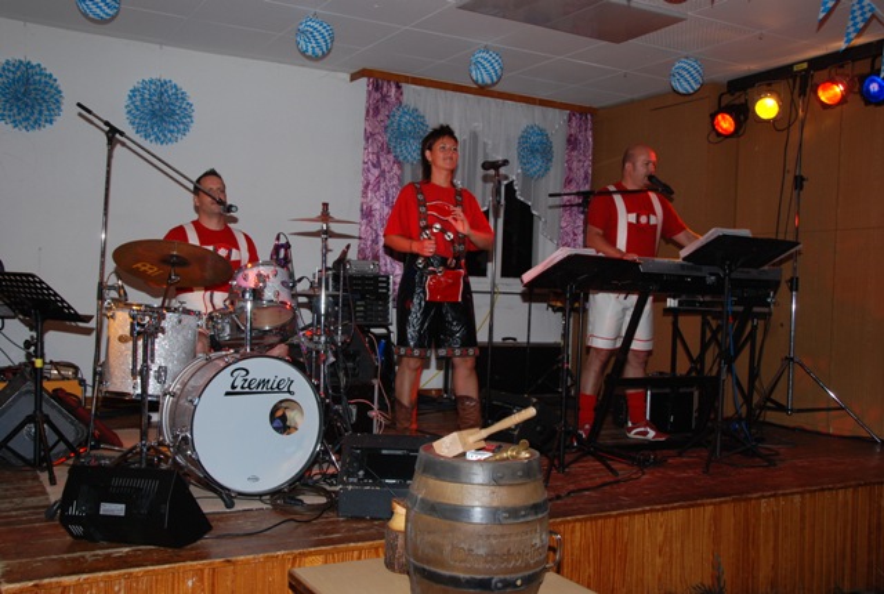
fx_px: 886
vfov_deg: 37.1
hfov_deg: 53.0
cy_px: 297
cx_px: 442
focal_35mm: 36
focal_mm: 24
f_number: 5.6
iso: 400
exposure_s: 1/60
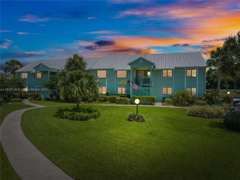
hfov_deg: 71.6
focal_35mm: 24
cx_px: 120
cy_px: 90
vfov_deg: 56.7
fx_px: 166
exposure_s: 1/50
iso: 100
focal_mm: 12.29
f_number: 6.3
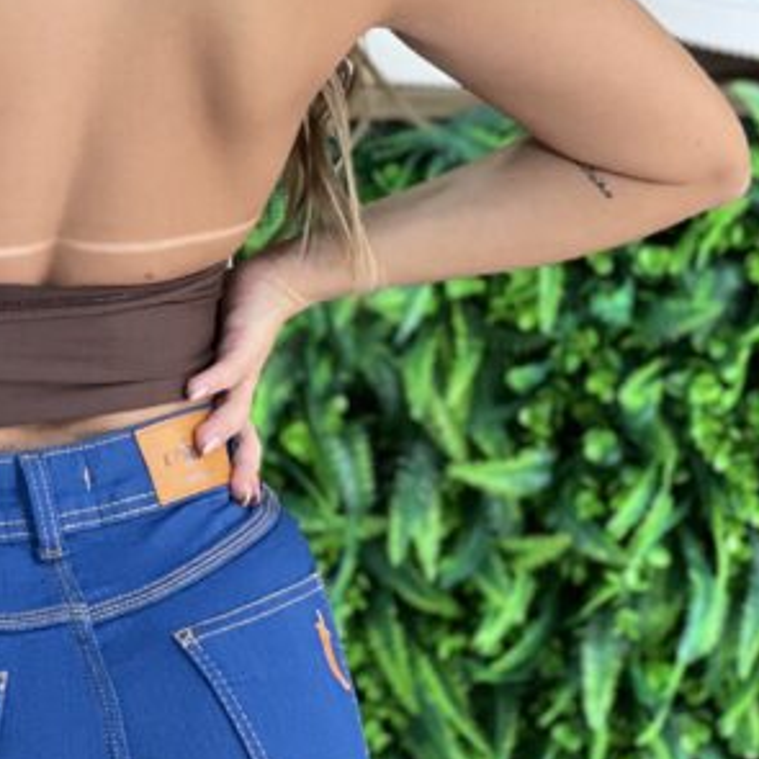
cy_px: 102
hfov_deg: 8.1
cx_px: -108
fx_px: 5333
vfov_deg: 8.1
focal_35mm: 215
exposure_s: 1/40
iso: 125
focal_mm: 9
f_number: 2.8
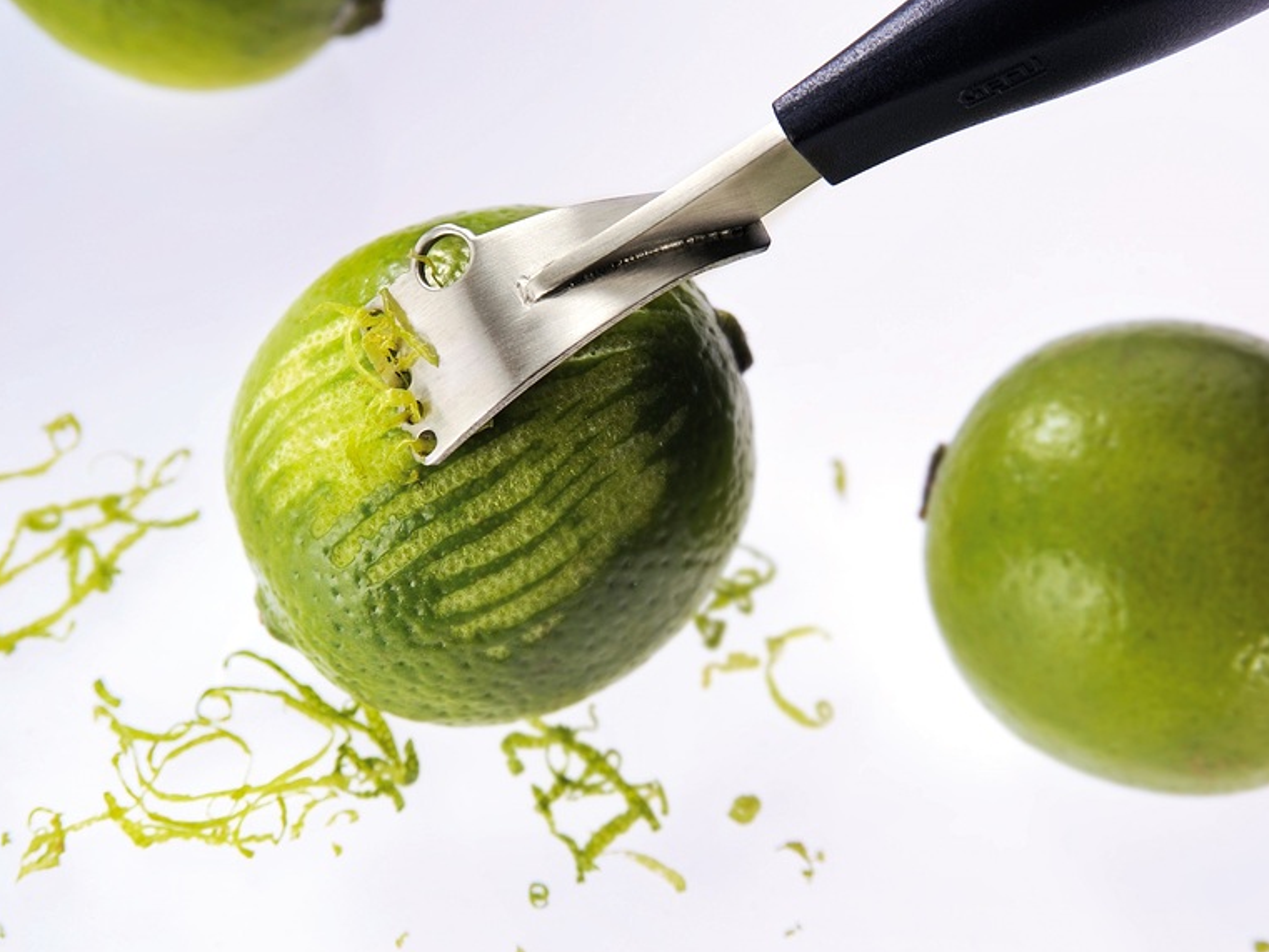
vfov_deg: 12.9
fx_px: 4216
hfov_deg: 17.1
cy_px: 478
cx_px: 634
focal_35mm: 115
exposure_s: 1/100
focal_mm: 105
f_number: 11
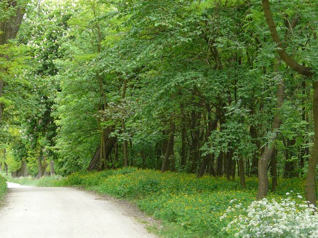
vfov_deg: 14.6
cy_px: 125
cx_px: 132
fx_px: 927
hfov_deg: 19.4
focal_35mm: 101
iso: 100
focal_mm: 12.9
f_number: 3.2
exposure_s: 1/100
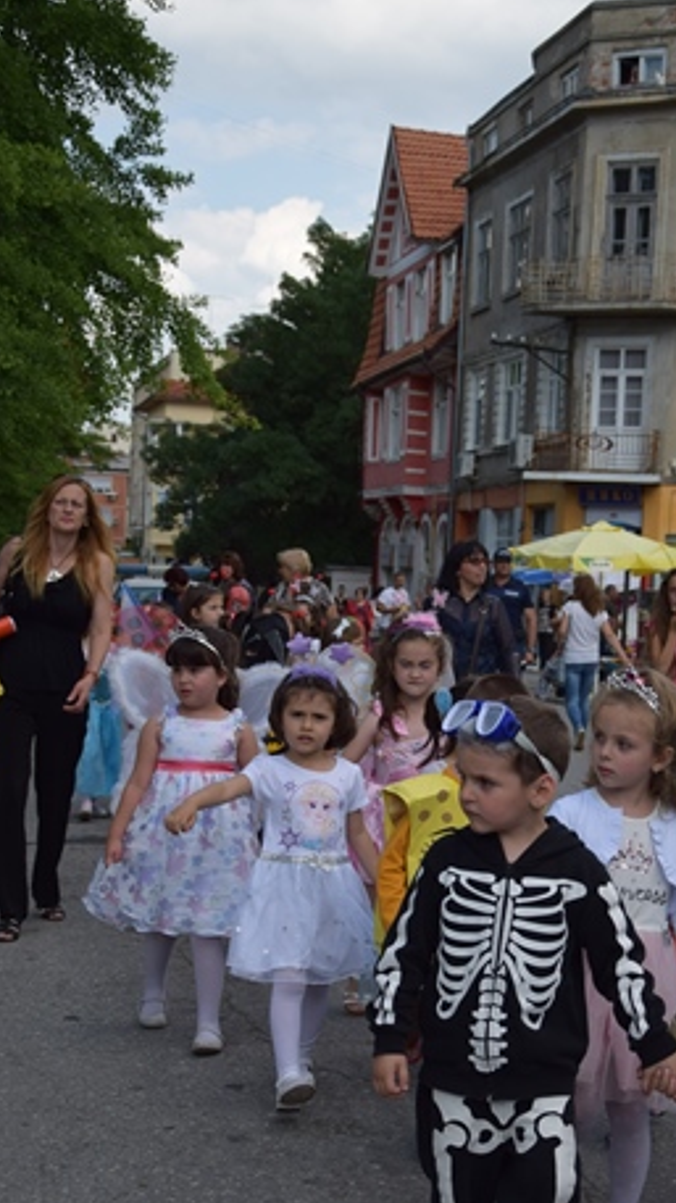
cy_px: 737
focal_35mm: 66
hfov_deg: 18.2
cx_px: 498
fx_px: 2104
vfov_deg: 31.8
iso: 200
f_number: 4.2
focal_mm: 30
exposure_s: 1/1000
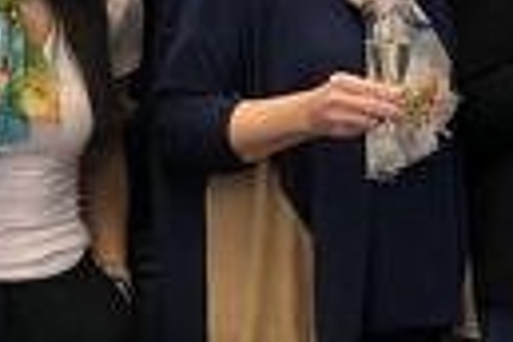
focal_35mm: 173
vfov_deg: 7.8
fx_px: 2465
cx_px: 966
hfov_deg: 11.0
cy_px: -163
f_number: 1.8
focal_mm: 3.99
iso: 32
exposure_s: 1/33
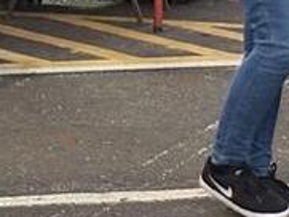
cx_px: -372
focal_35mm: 345
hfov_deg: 5.6
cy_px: -64
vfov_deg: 4.3
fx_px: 2882
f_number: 1.6
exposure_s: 1/40
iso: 200
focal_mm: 5.96
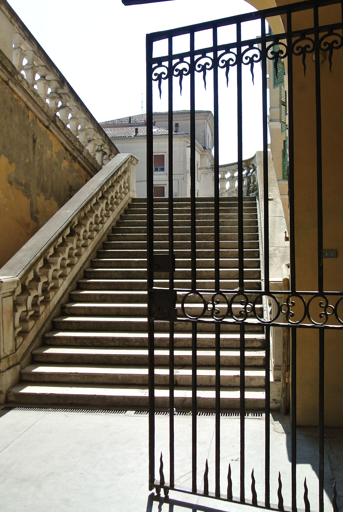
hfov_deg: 35.1
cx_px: 192
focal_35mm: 38
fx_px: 541
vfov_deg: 50.6
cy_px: 232
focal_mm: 11.4
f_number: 4.5
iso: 100
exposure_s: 1/640
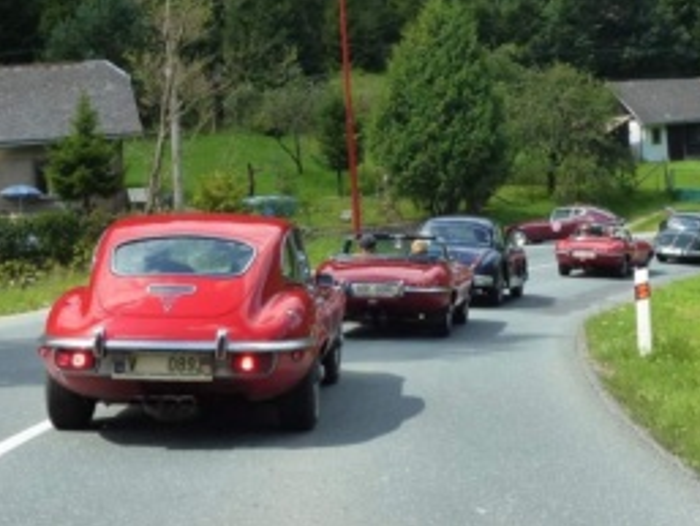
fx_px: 1416
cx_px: 439
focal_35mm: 70
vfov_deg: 20.5
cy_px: 23
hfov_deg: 27.7
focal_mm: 6.4
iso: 160
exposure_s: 1/400
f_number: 4
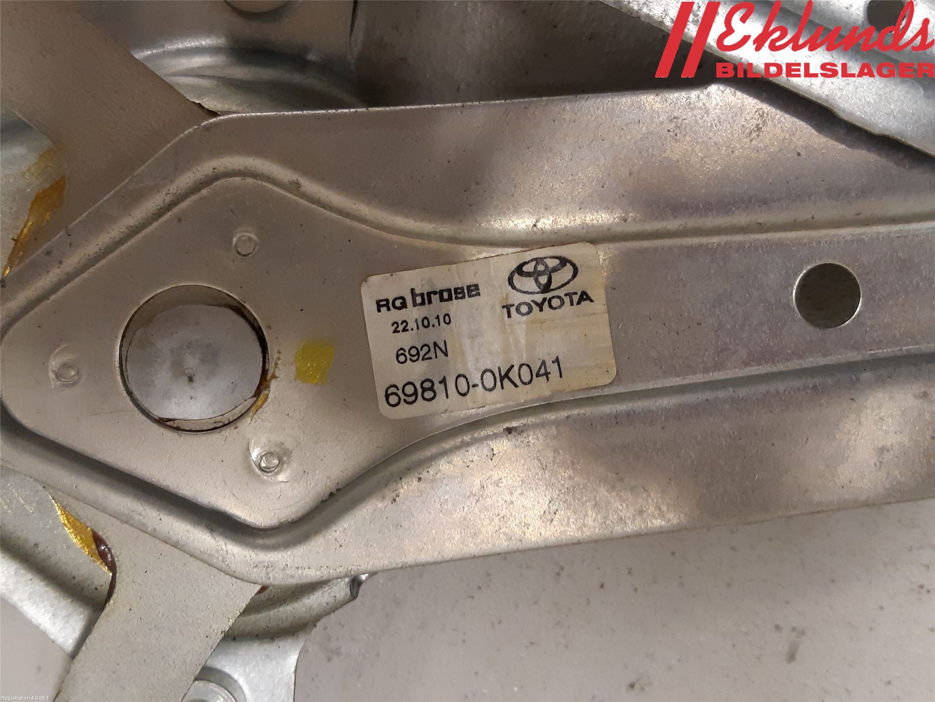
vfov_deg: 53.1
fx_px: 702
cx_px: 468
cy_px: 351
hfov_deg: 67.3
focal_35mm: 26
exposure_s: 1/50
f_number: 1.7
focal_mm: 3.93
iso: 200
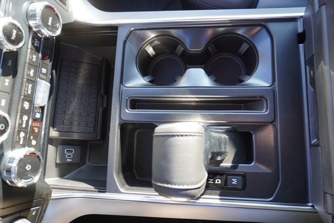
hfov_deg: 73.7
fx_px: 223
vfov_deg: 53.2
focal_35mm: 24
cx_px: 167
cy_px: 112
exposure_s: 1/60
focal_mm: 16
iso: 320
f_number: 4
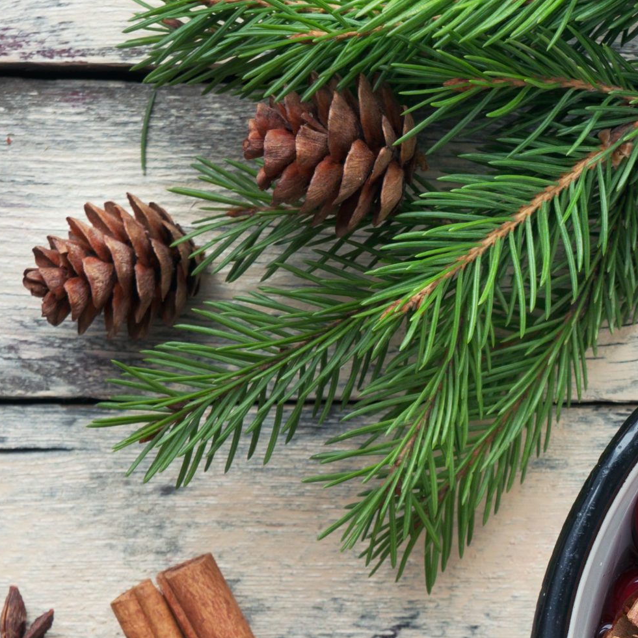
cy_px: 412
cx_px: 680
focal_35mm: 113
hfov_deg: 15.1
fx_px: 2356
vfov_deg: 15.4
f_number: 9
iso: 200
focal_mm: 34
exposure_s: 1/15
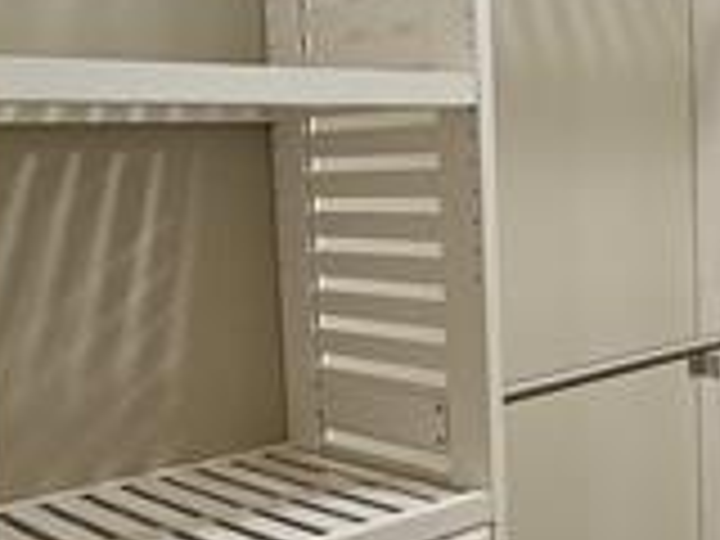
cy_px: 297
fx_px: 1082
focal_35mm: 52
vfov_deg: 28.0
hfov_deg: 36.2
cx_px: 518
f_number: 2.2
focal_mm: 2.2
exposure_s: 1/77
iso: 320
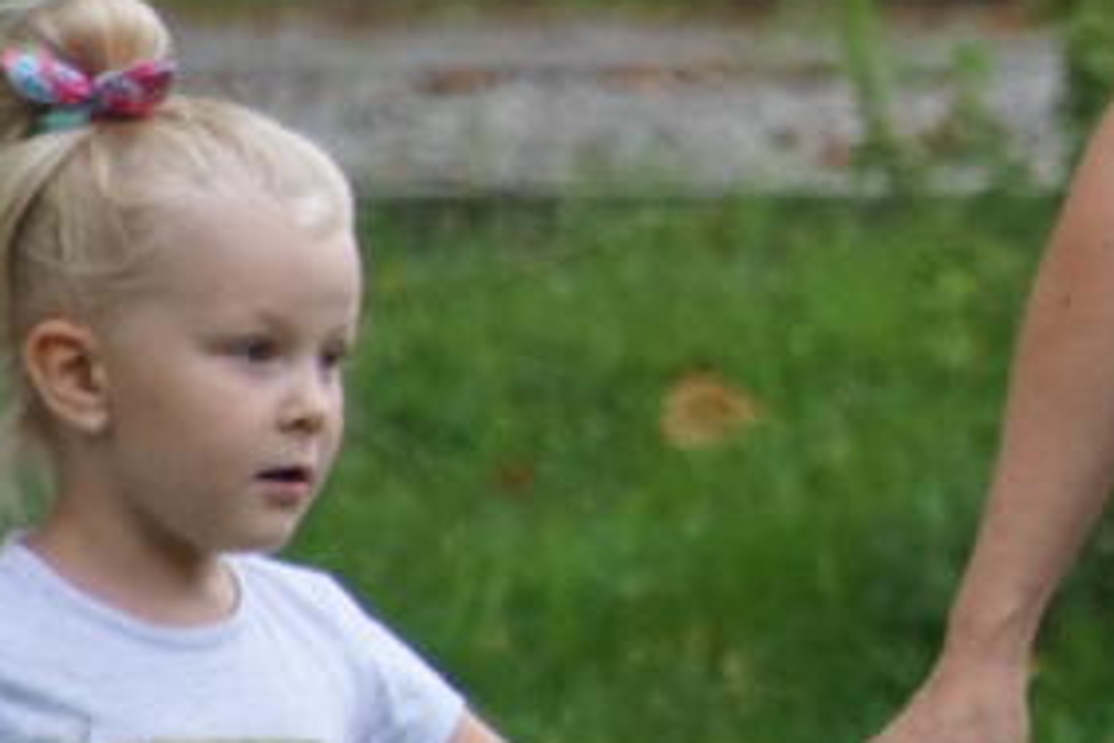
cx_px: 1560
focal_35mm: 850
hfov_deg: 2.4
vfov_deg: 1.6
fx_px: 26301
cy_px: 156
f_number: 6.3
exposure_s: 1/250
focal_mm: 160
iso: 1250
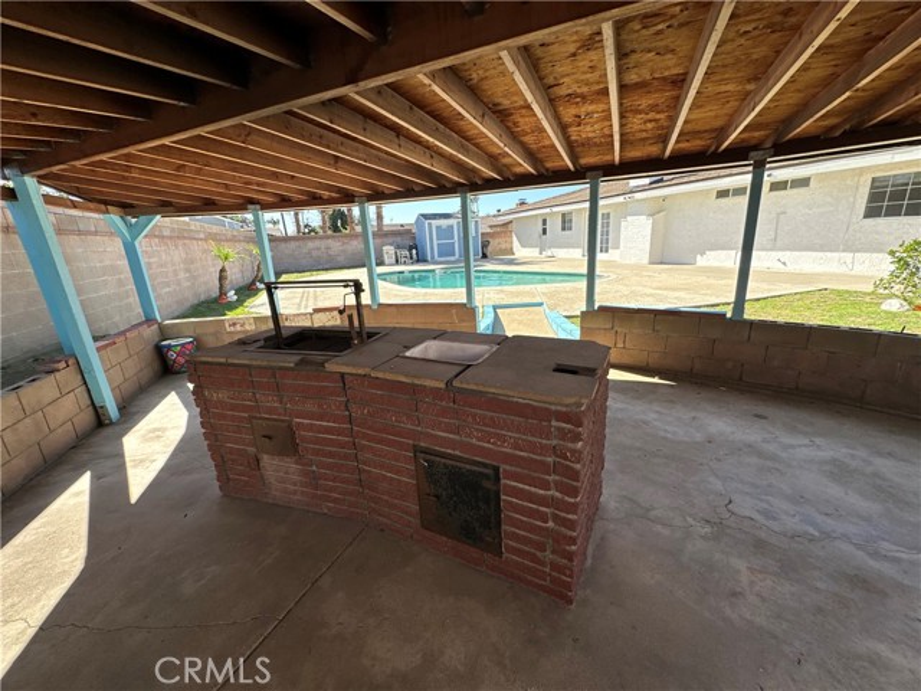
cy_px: 346
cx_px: 460
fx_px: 372
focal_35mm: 14
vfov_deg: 85.7
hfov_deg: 102.1
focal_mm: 2.22
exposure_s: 1/530
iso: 40
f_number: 2.2
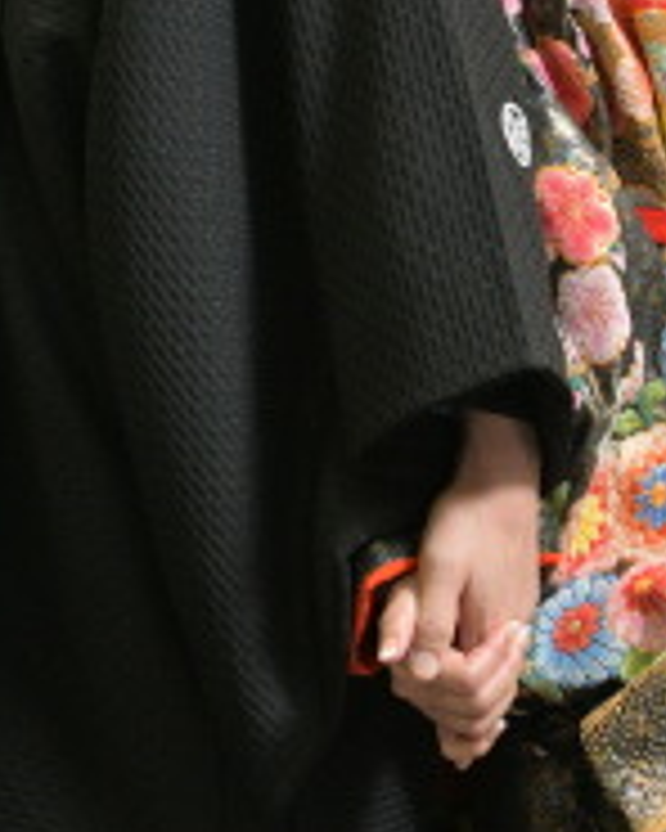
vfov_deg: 9.3
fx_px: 5002
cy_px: -353
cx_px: -14
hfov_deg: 7.6
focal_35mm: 203
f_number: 5.6
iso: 1250
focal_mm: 50
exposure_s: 1/125
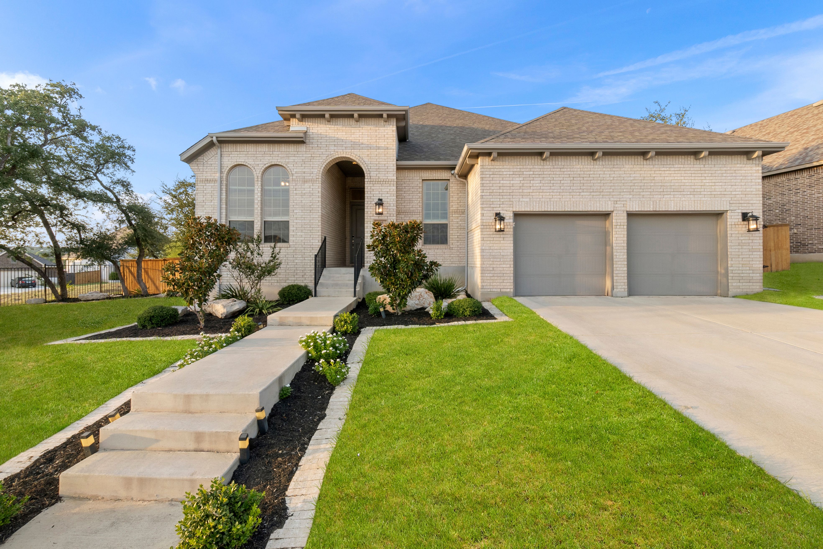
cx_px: 412
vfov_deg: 77.3
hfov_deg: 100.4
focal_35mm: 15
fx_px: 343
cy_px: 274
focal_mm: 10
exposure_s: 1/60
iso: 500
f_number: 8
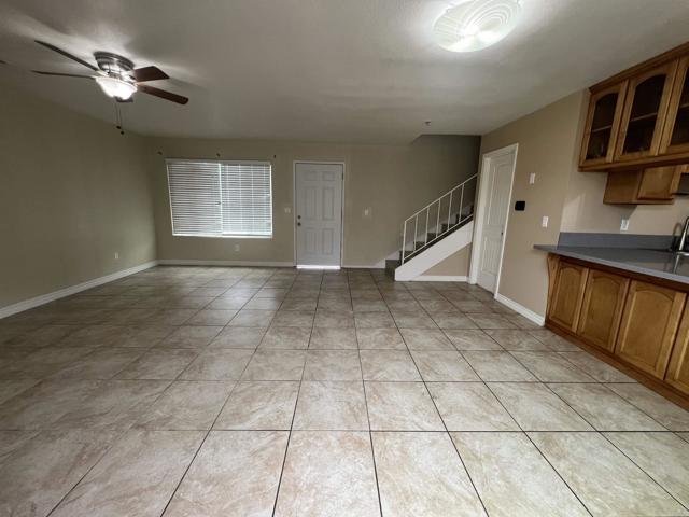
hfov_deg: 106.2
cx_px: 344
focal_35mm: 13
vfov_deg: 89.9
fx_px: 259
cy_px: 258
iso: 160
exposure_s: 1/120
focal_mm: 1.57
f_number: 1.8
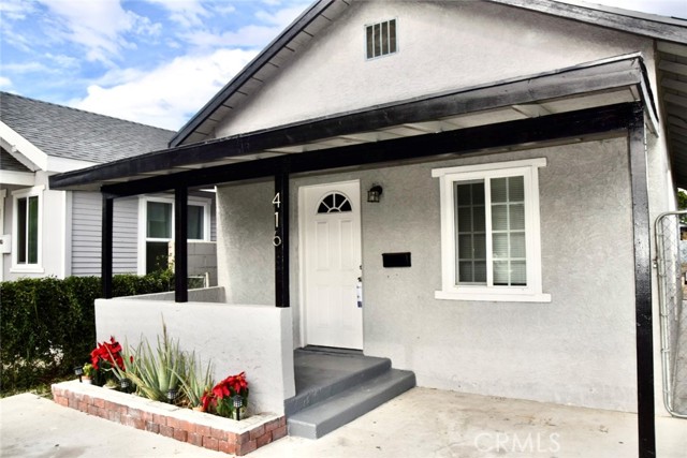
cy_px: 229
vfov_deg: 48.0
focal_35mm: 27
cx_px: 344
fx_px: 515
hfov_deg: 67.4
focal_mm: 18
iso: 100
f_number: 8
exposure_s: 1/200
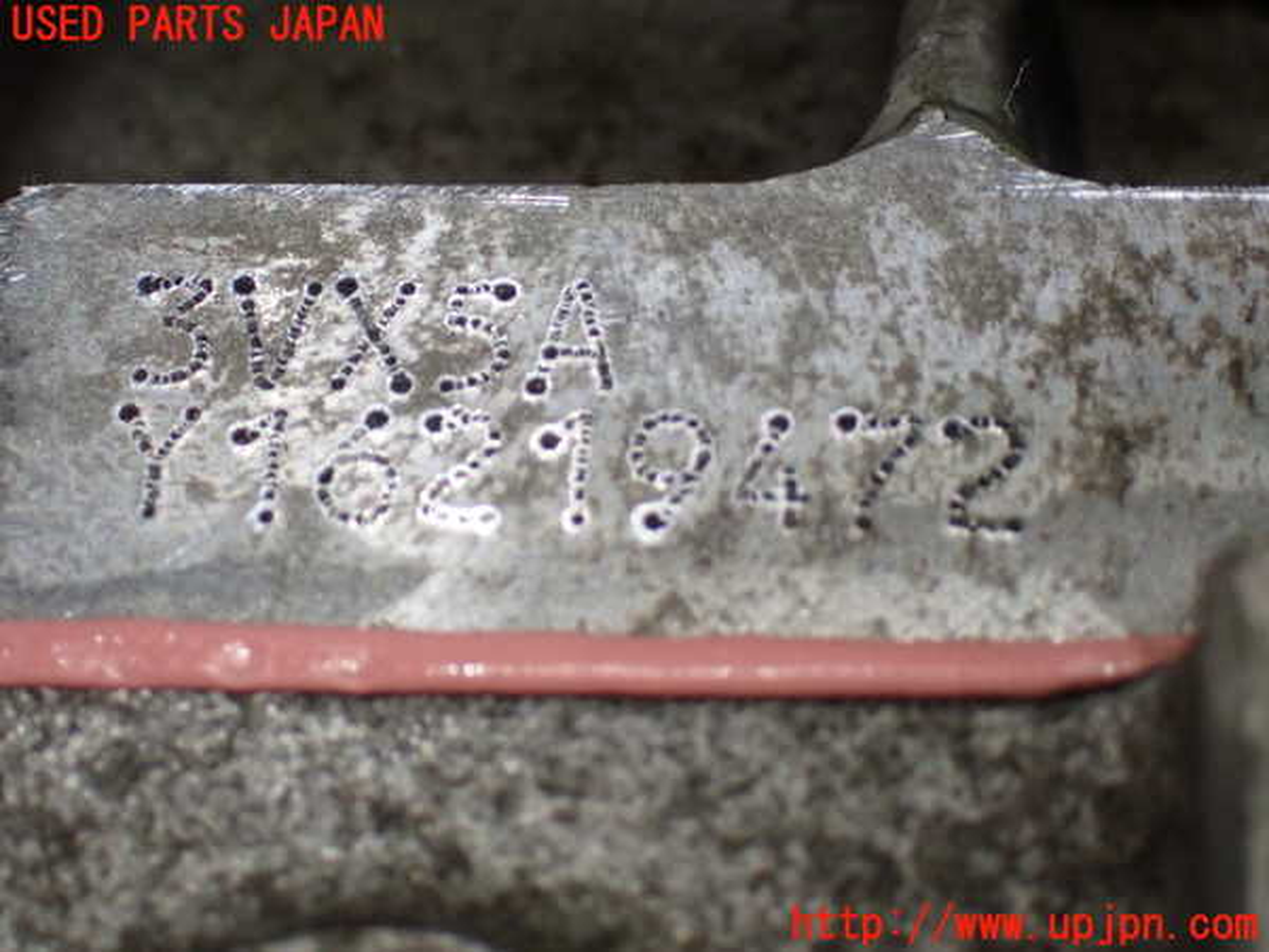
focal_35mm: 77
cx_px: 634
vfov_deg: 19.1
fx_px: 2823
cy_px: 476
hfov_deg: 25.3
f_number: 4.1
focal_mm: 13.65
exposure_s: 1/250
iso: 800
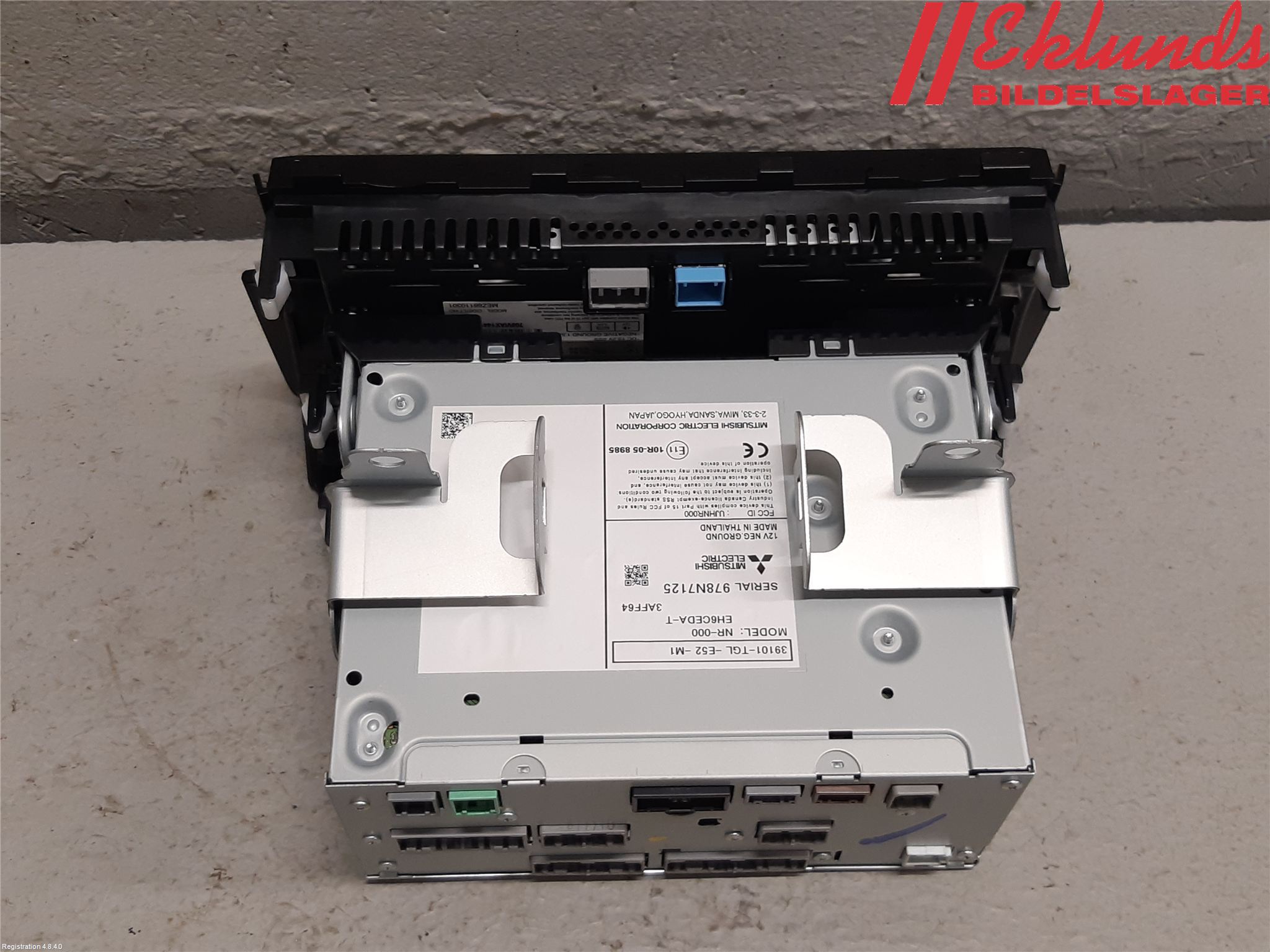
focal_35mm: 26
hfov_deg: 67.3
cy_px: 476
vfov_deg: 53.1
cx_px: 635
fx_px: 954
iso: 100
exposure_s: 1/50
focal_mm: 3.93
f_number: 1.7
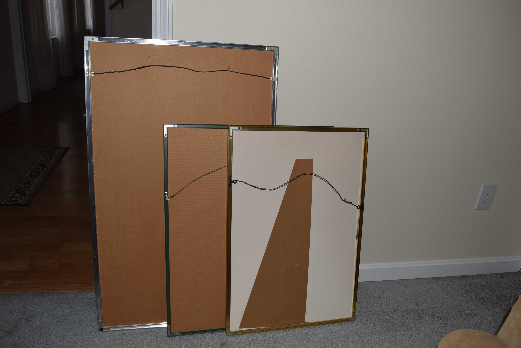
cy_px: 174
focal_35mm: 27
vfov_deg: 48.0
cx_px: 260
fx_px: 391
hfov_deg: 67.3
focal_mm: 18
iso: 100
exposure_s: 1/60
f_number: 8
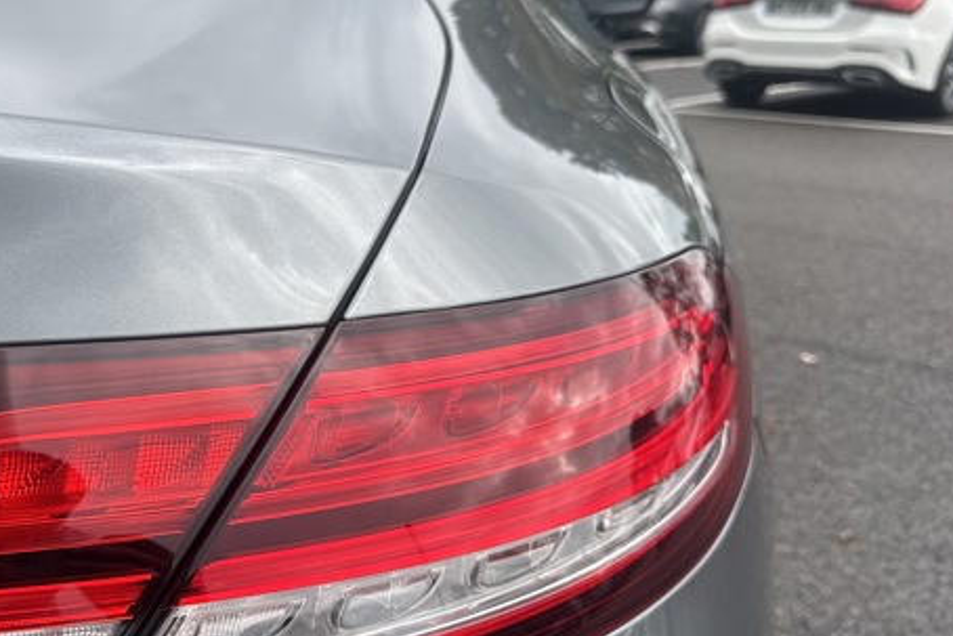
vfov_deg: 30.5
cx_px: 277
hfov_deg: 43.5
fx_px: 1165
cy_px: 359
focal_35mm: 44
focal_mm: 6.76
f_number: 1.78
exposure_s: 1/1215
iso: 80
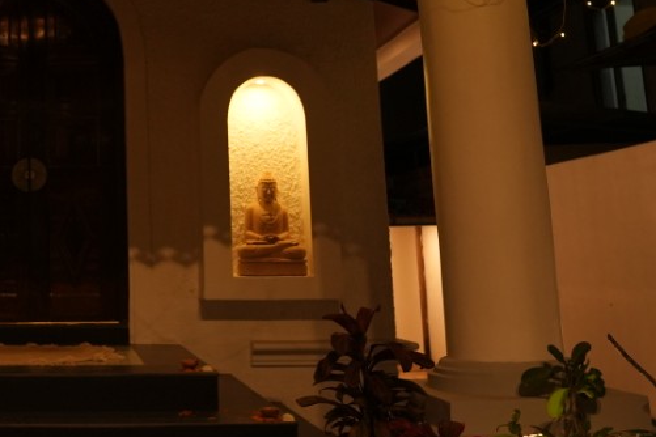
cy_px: 21
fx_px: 1002
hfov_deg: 34.1
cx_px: 52
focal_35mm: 55
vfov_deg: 23.8
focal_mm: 17
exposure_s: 1/100
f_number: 2.8
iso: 1250
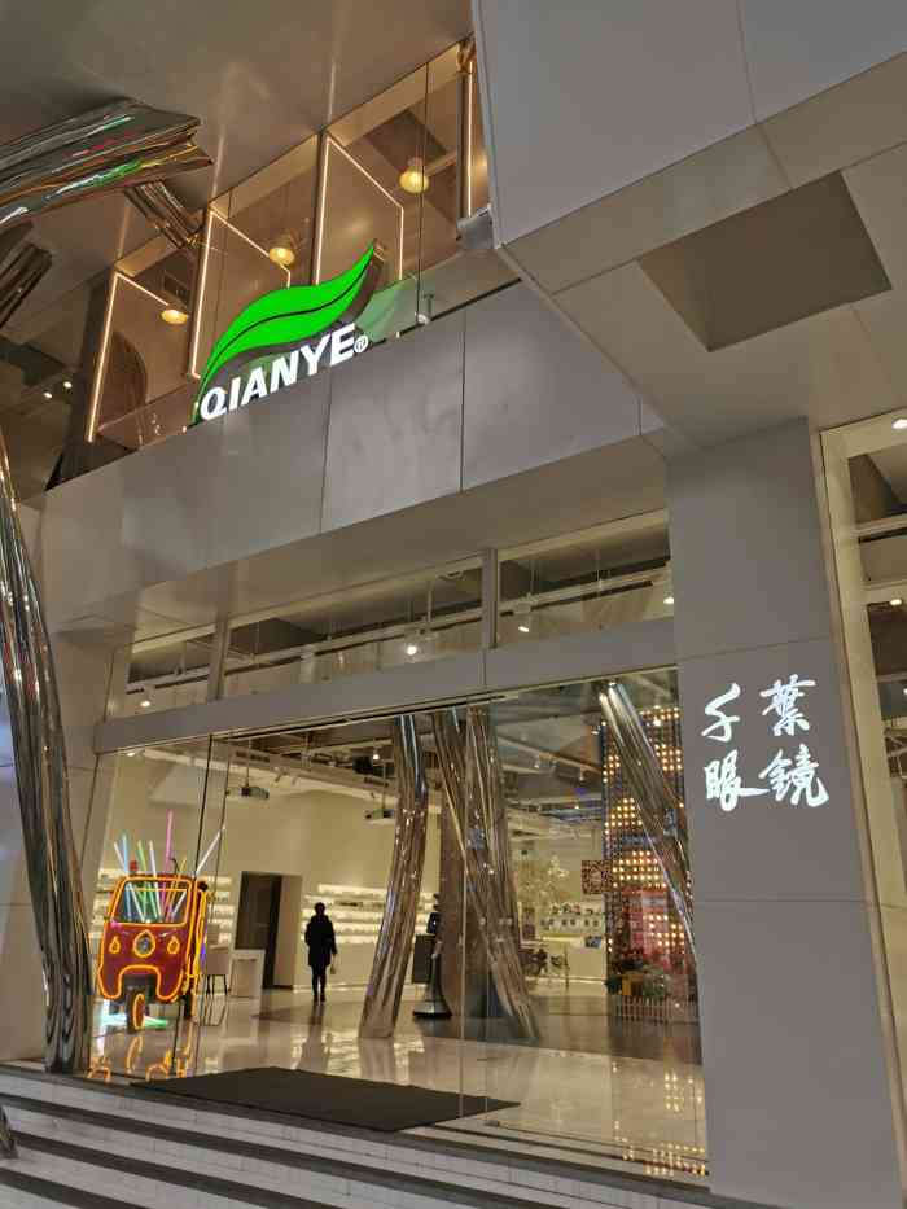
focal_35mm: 27
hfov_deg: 51.4
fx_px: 943
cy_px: 604
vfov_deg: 65.3
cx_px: 454
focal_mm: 5.58
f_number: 1.8
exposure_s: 1/303
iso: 50
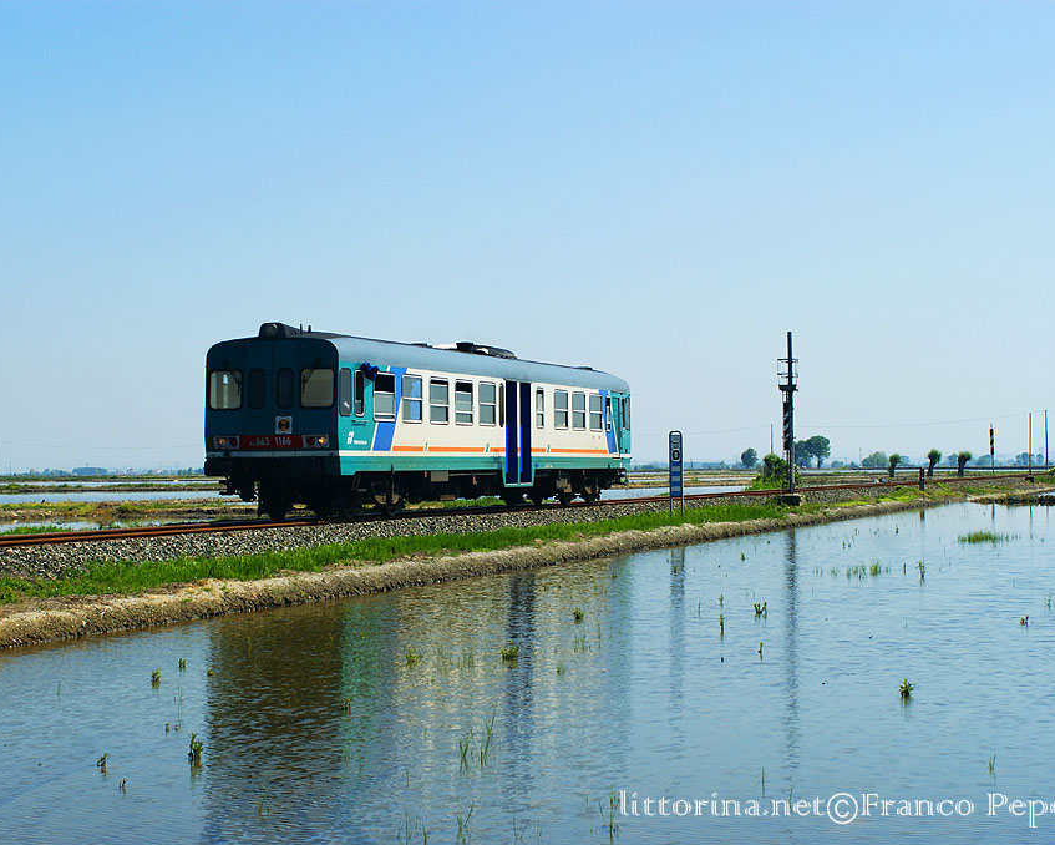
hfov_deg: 24.9
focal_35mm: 77
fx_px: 2391
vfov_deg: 20.0
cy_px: 424
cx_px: 451
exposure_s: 1/640
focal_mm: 45
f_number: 8
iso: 200
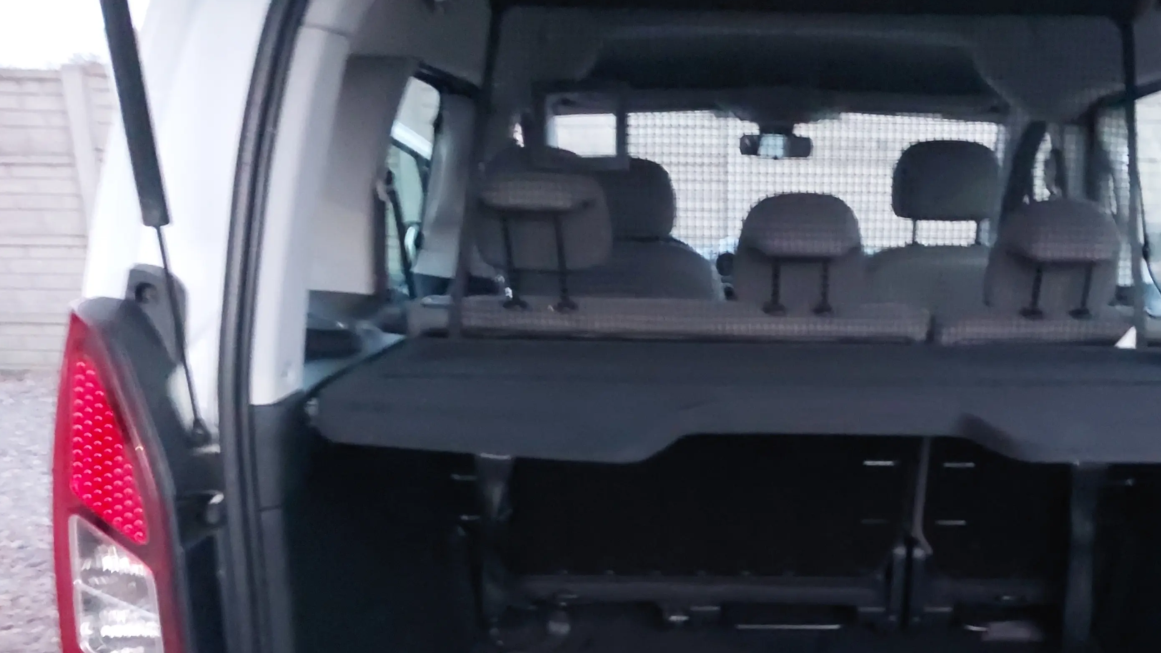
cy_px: 586
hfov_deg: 44.7
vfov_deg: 25.7
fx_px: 1385
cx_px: 793
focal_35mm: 45
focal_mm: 4.6
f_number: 1.8
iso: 1250
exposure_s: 1/20
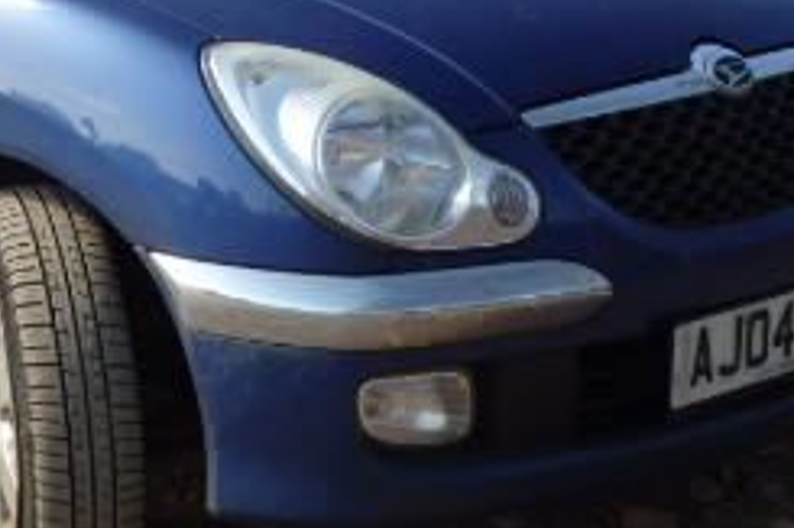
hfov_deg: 13.3
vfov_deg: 9.0
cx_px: -36
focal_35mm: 152
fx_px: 3350
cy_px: 139
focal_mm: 10
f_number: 5.1
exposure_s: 1/200
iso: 125
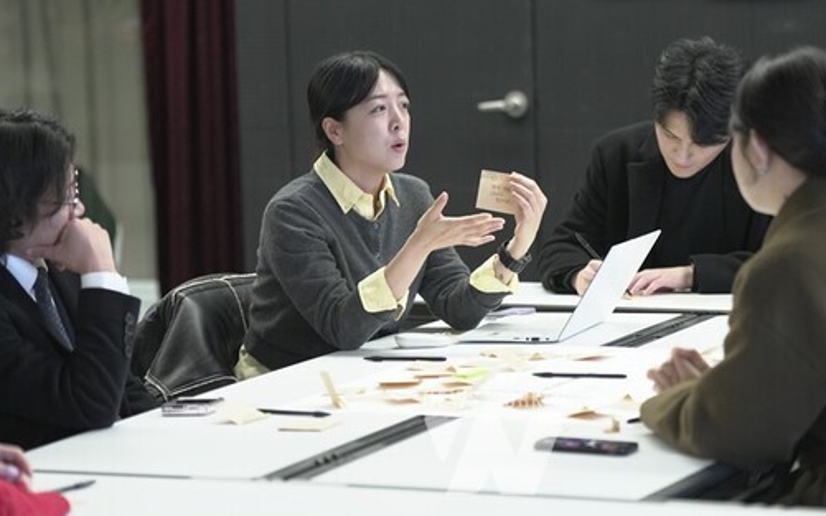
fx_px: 2859
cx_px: 472
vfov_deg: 10.3
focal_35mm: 127
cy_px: 201
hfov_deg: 16.4
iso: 2500
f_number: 2.8
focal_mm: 104
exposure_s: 1/200
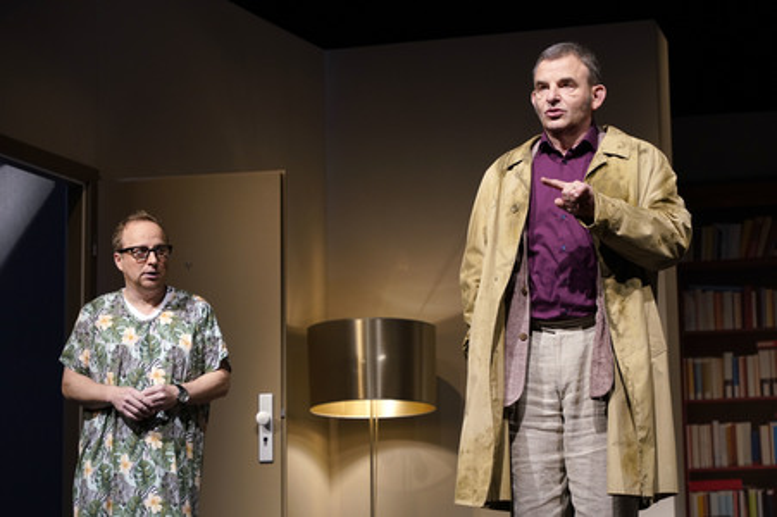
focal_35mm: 102
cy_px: 258
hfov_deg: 20.0
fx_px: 2200
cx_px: 388
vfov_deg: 13.4
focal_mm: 102
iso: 1600
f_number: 5.6
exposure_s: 1/160
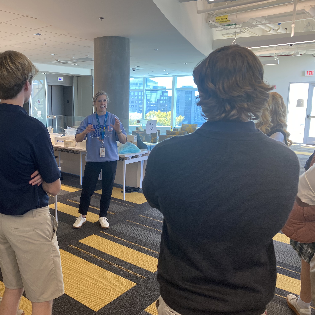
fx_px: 319
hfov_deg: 51.5
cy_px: 158
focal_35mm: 31
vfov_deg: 52.5
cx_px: 104
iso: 80
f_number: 1.8
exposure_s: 1/60
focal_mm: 4.25
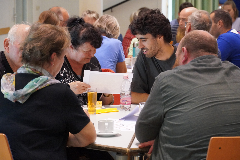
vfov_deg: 11.7
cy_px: 80
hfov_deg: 17.5
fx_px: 780
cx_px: 120
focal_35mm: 117
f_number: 5.6
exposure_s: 1/160
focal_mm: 78
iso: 6400
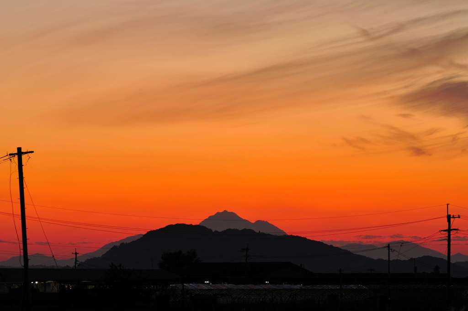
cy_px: 156
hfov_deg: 9.5
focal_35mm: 218
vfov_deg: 6.3
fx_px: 2824
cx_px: 234
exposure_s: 3
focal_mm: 145
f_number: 14
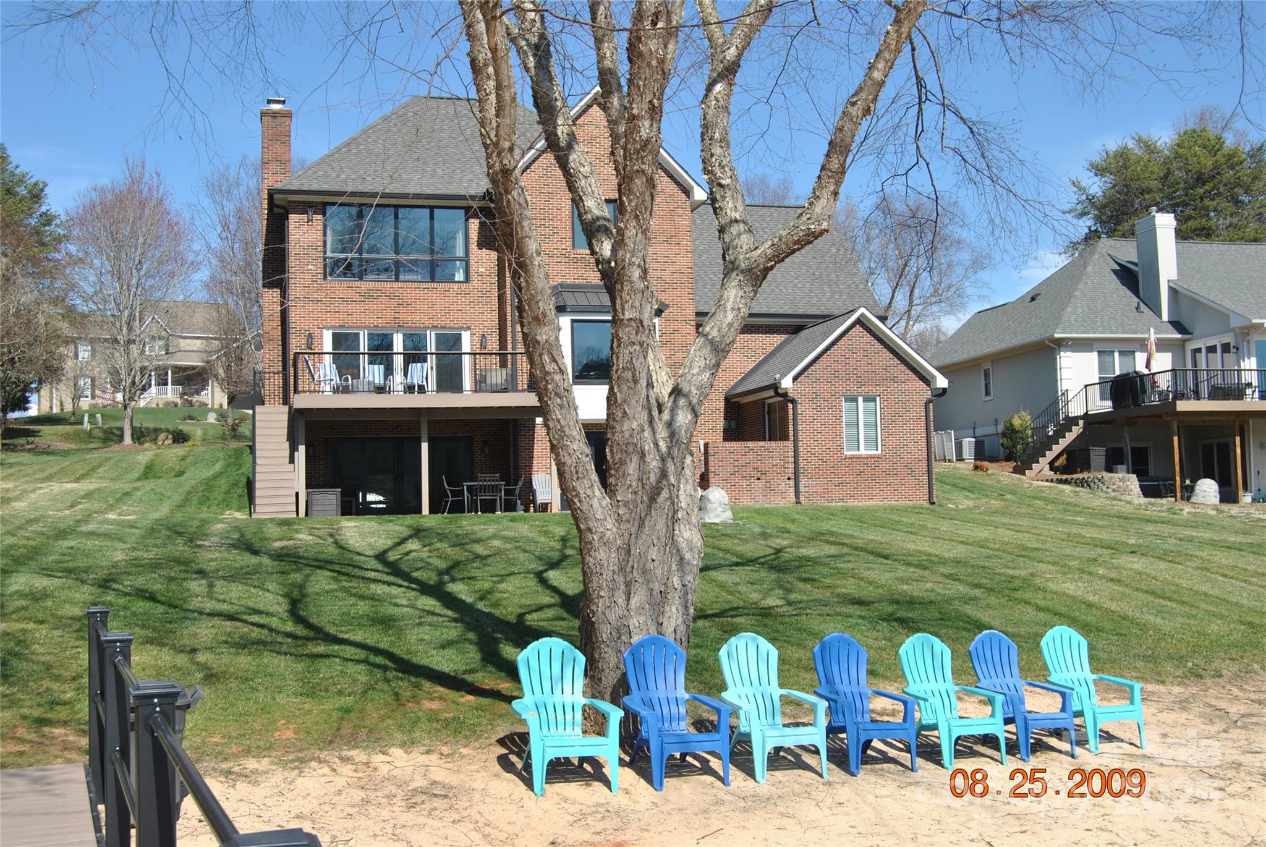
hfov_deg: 49.5
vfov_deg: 34.3
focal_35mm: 39
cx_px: 633
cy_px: 424
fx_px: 1373
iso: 100
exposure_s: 1/250
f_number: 8
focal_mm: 26
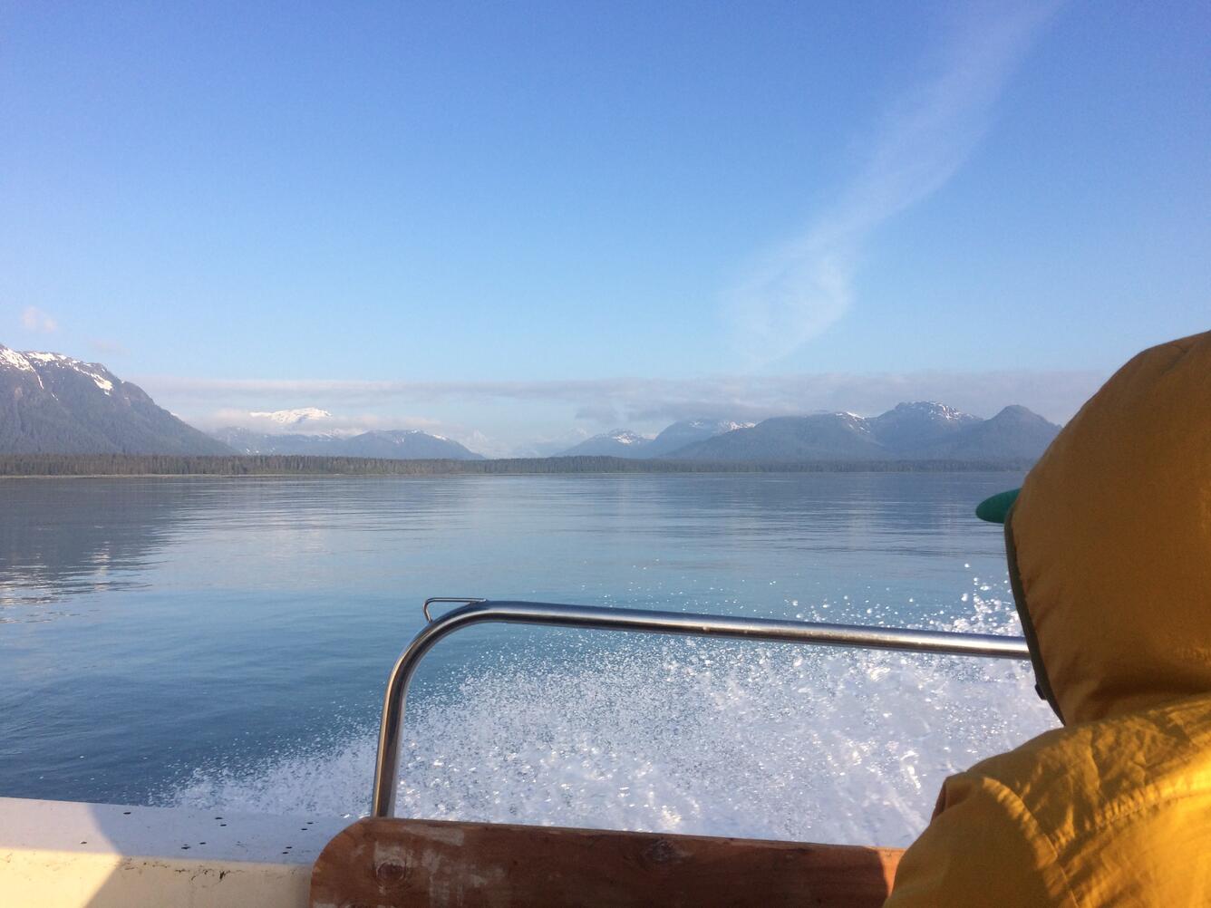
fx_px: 1015
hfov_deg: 61.7
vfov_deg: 48.2
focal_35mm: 29
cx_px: 606
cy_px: 454
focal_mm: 4.15
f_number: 2.2
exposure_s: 1/1580
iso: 32
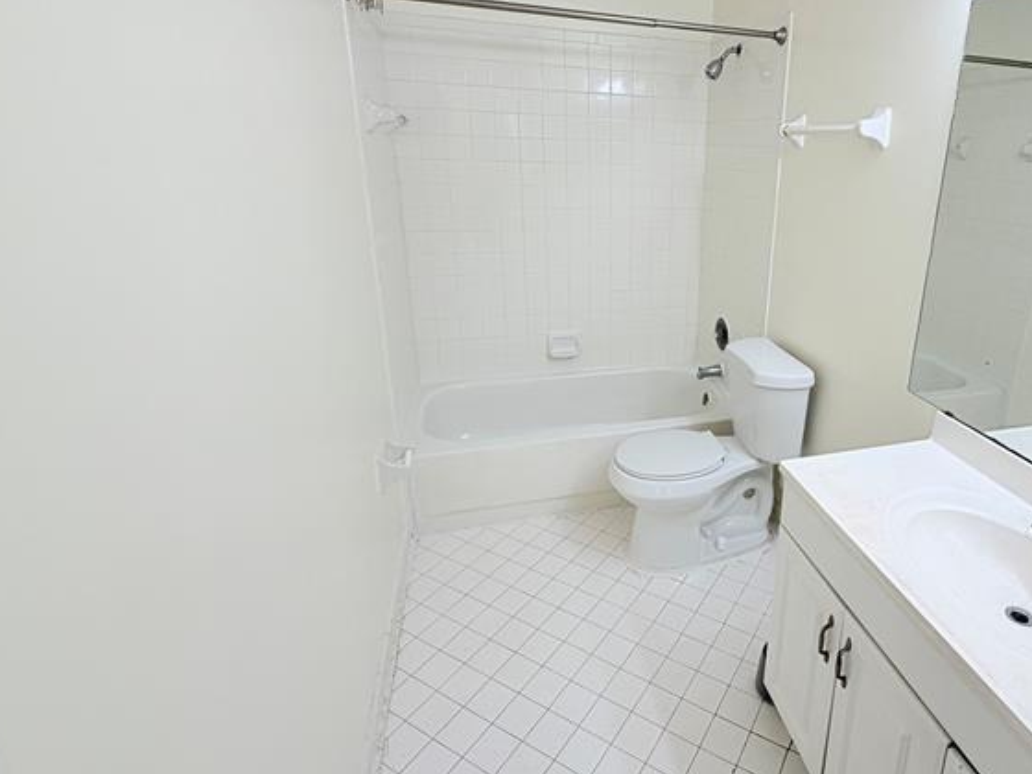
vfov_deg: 65.6
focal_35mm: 20
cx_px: 686
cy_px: 328
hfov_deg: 79.1
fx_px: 596
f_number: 2.2
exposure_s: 1/120
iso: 64
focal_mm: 2.22
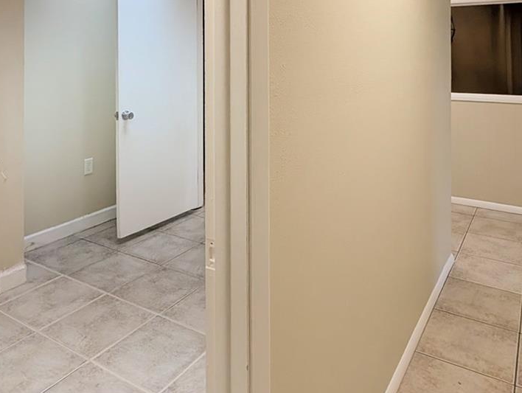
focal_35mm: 27
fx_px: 408
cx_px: 272
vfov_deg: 47.2
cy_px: 52
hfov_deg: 65.2
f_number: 1.7
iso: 51
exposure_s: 1/604
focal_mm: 2.02
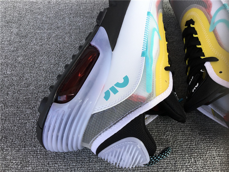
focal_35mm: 31
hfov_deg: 58.4
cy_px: 86
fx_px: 205
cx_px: 114
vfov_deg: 45.4
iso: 25
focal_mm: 3.3
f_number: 2.4
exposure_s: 1/279
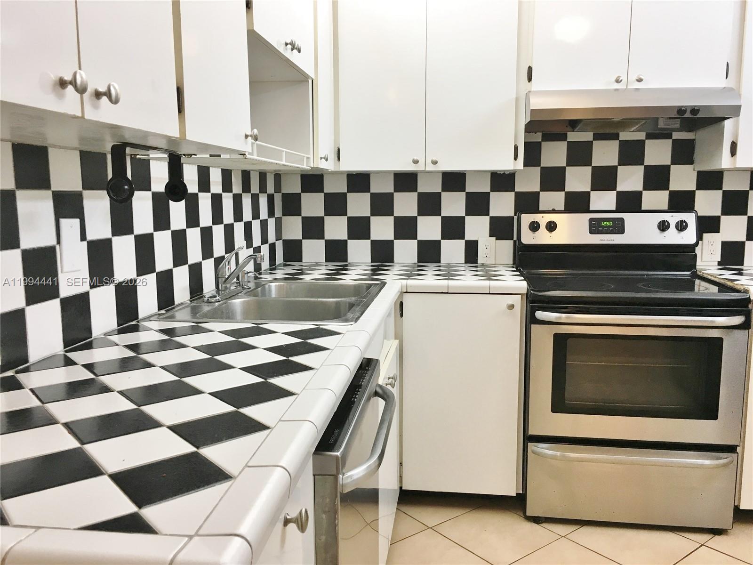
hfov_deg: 61.7
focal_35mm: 29
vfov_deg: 48.2
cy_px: 282
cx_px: 376
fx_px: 631
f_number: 2.2
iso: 40
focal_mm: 4.15
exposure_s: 1/30
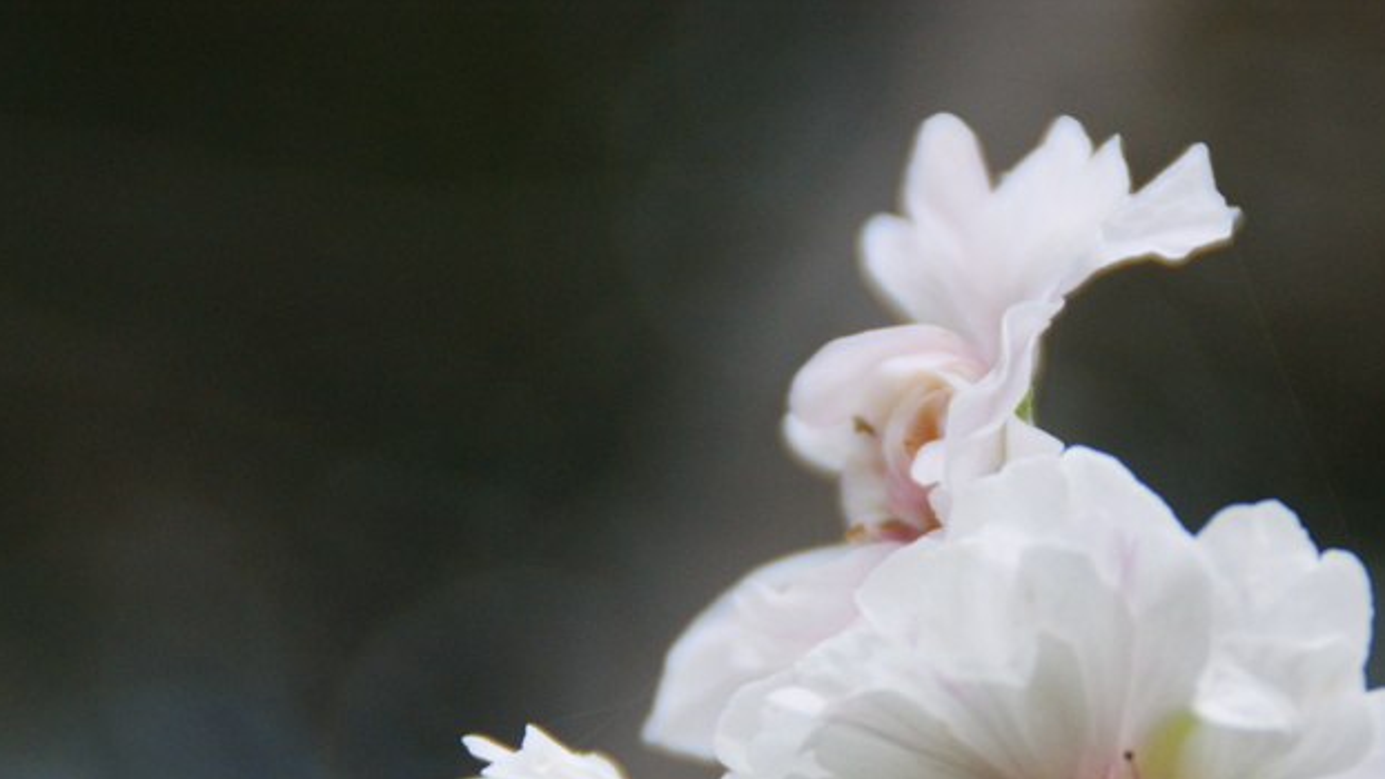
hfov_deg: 4.2
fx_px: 18988
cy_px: 756
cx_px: 917
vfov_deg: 2.4
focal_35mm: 517
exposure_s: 1/320
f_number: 6.3
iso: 250
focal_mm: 200
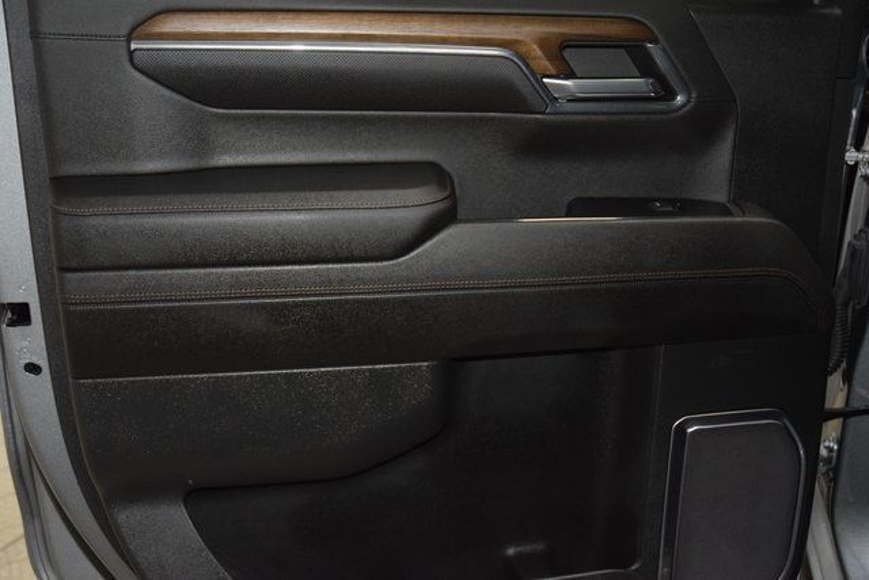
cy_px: 290
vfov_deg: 35.5
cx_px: 434
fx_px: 905
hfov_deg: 51.3
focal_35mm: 38
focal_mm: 25
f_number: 3.8
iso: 2200
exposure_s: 1/125
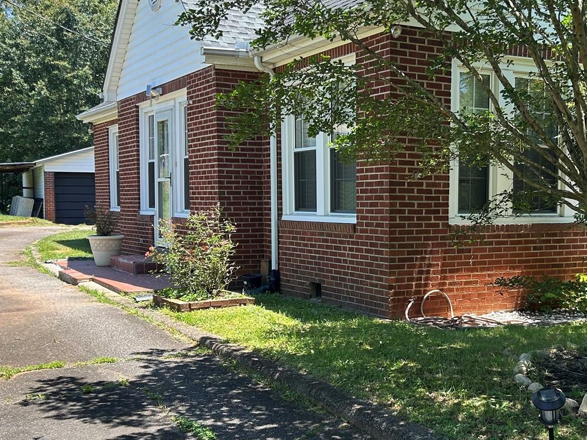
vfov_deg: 29.0
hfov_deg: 37.7
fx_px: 848
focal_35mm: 50
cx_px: 397
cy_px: 275
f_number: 1.5
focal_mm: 5.7
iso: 50
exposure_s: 1/738
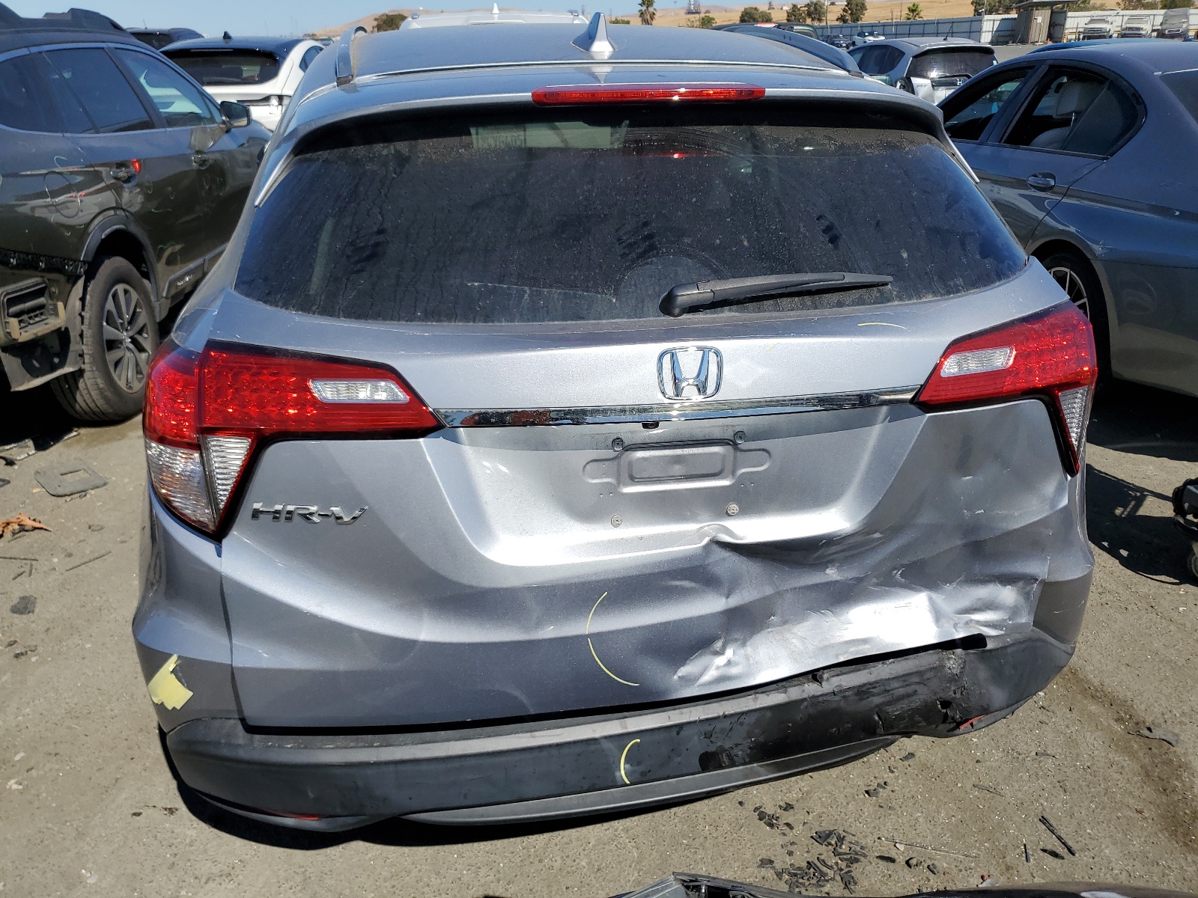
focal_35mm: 26
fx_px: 900
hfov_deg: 67.3
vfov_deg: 53.1
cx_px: 599
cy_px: 449
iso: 50
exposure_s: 1/5000
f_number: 1.5
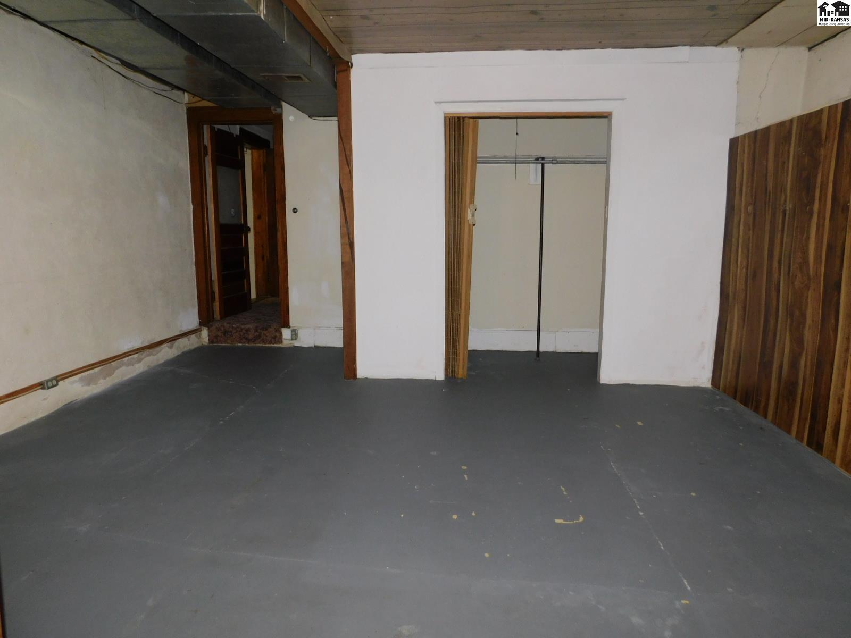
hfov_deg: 73.9
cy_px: 319
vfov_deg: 58.9
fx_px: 565
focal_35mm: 23
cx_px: 426
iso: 200
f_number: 3
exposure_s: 1/30
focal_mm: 4
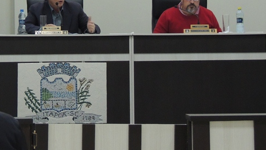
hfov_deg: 11.4
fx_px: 1333
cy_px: 1
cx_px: 47
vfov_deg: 6.4
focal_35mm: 189
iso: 800
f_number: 4.2
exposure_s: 1/20
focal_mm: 18.7
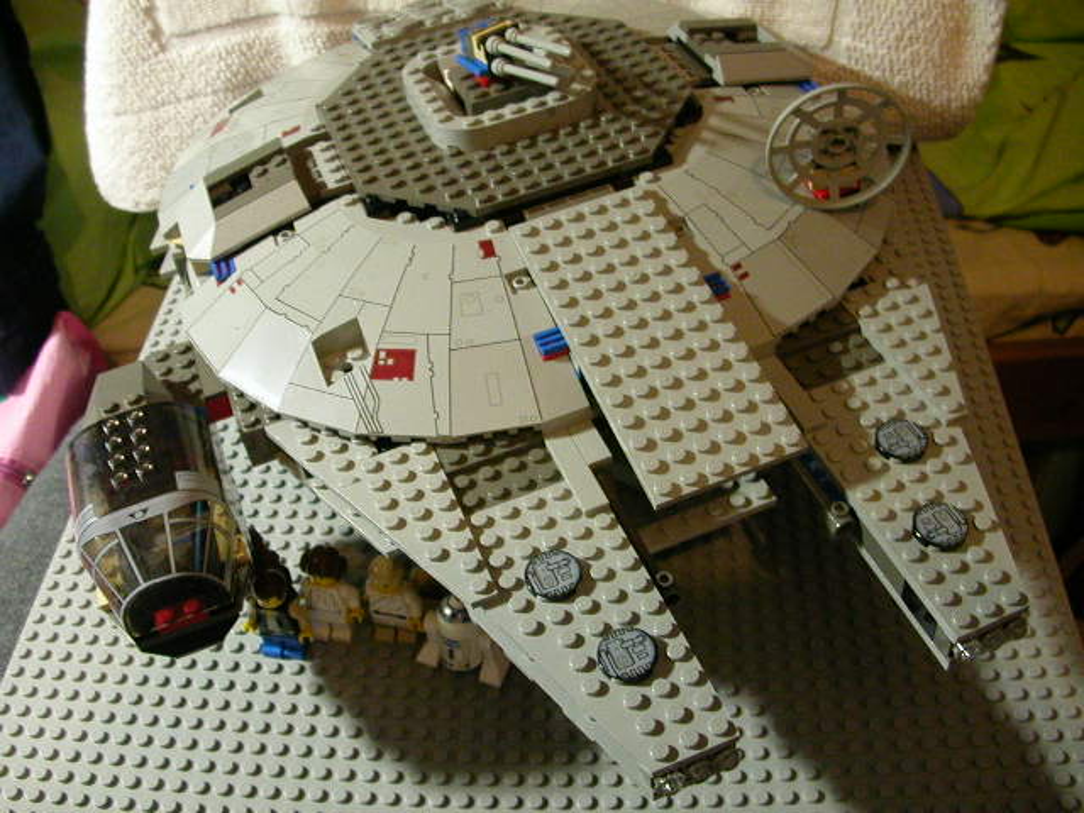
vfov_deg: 38.7
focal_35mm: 37
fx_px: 1159
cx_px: 542
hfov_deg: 50.1
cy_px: 406
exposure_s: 1/12.9
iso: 400
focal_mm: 5.6
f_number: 2.7
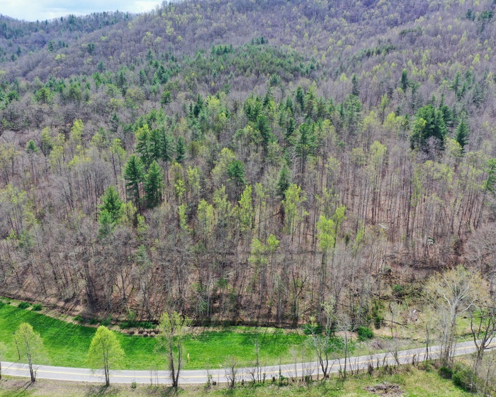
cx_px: 222
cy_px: 200
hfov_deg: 55.5
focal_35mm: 32
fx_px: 470
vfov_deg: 45.8
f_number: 4.5
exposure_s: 1/120
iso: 100
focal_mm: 10.26
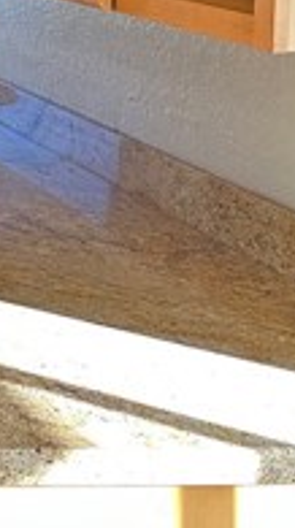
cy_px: -30
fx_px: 1202
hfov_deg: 10.9
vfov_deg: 23.5
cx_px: -503
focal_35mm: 86
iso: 160
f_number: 1.78
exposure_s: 1/120
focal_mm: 6.86
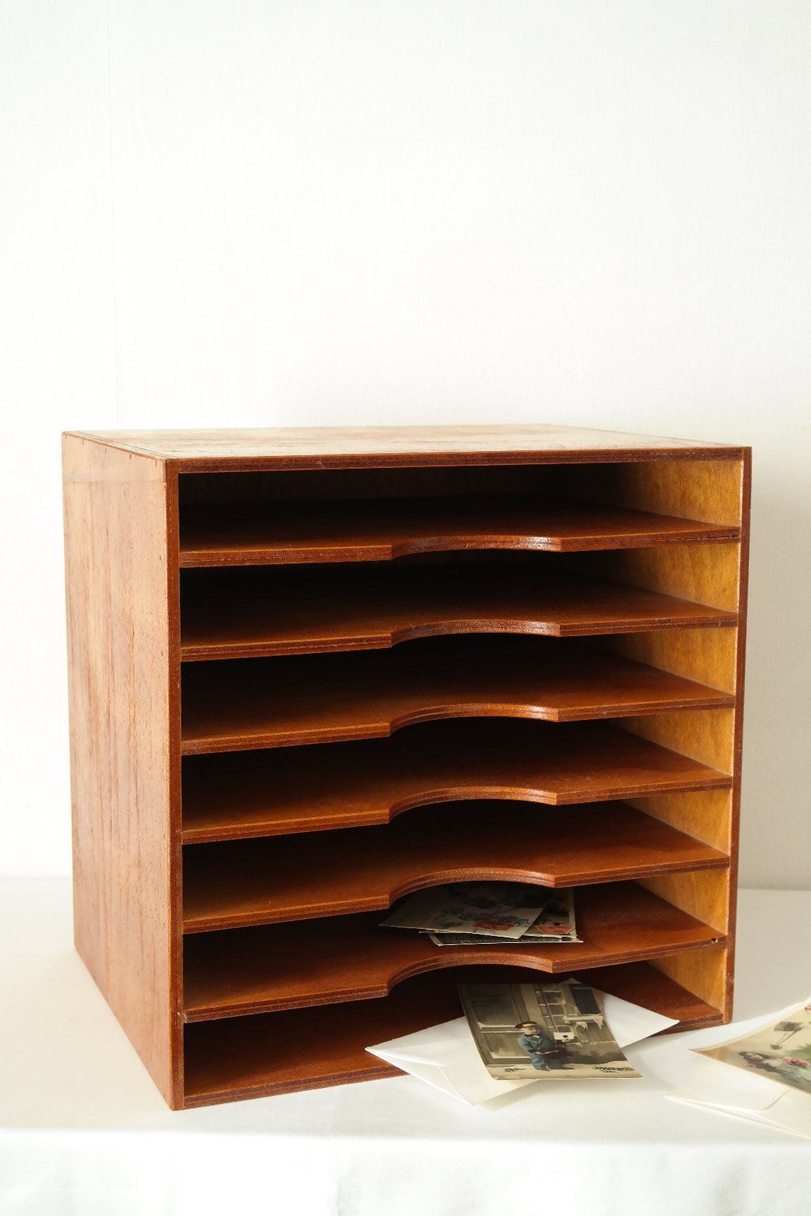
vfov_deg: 37.5
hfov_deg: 25.5
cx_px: 406
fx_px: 1791
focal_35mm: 53
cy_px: 608
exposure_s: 1/30
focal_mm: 35
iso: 800
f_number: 5.6
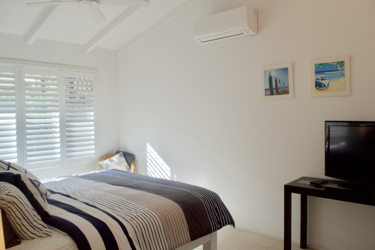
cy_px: 125
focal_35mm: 27
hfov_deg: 67.4
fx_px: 281
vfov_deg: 47.8
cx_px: 188
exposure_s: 1/125
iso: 280
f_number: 5.6
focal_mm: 18
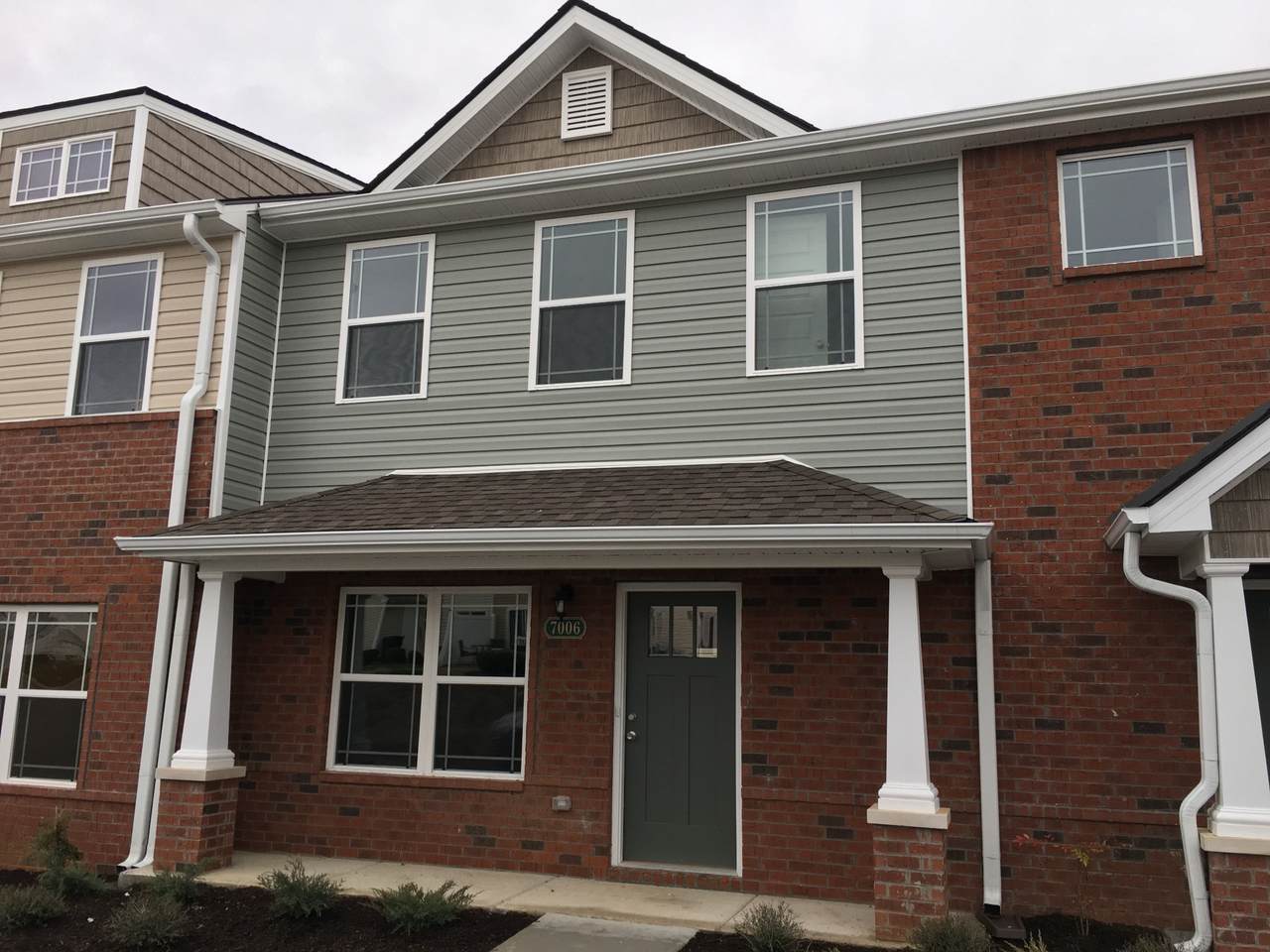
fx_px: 1064
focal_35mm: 29
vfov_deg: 48.2
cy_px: 476
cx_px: 635
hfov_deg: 61.7
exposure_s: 1/120
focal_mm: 4.15
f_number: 2.2
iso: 40
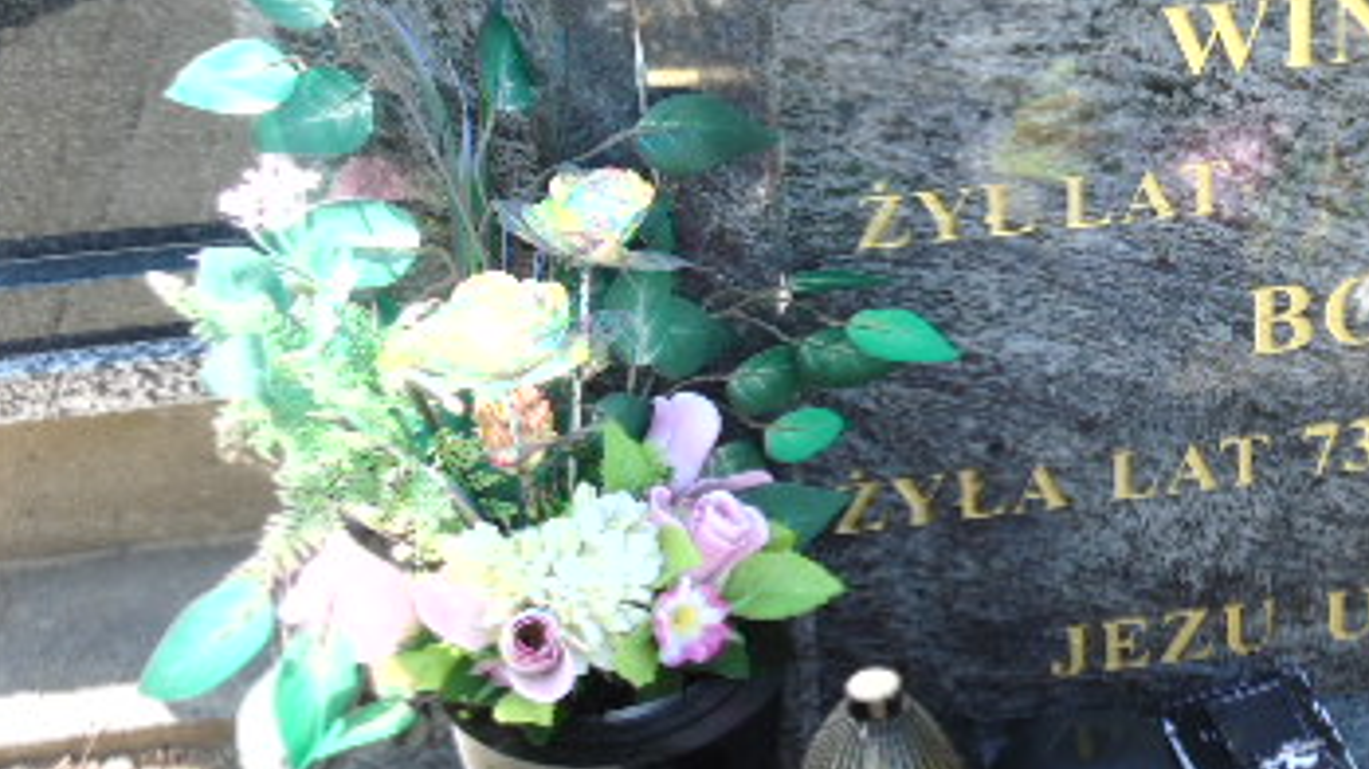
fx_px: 2903
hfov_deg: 25.8
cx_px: 1204
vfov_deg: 15.0
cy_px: 184
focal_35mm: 80
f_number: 3.9
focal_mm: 7.1
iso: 80
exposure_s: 1/100
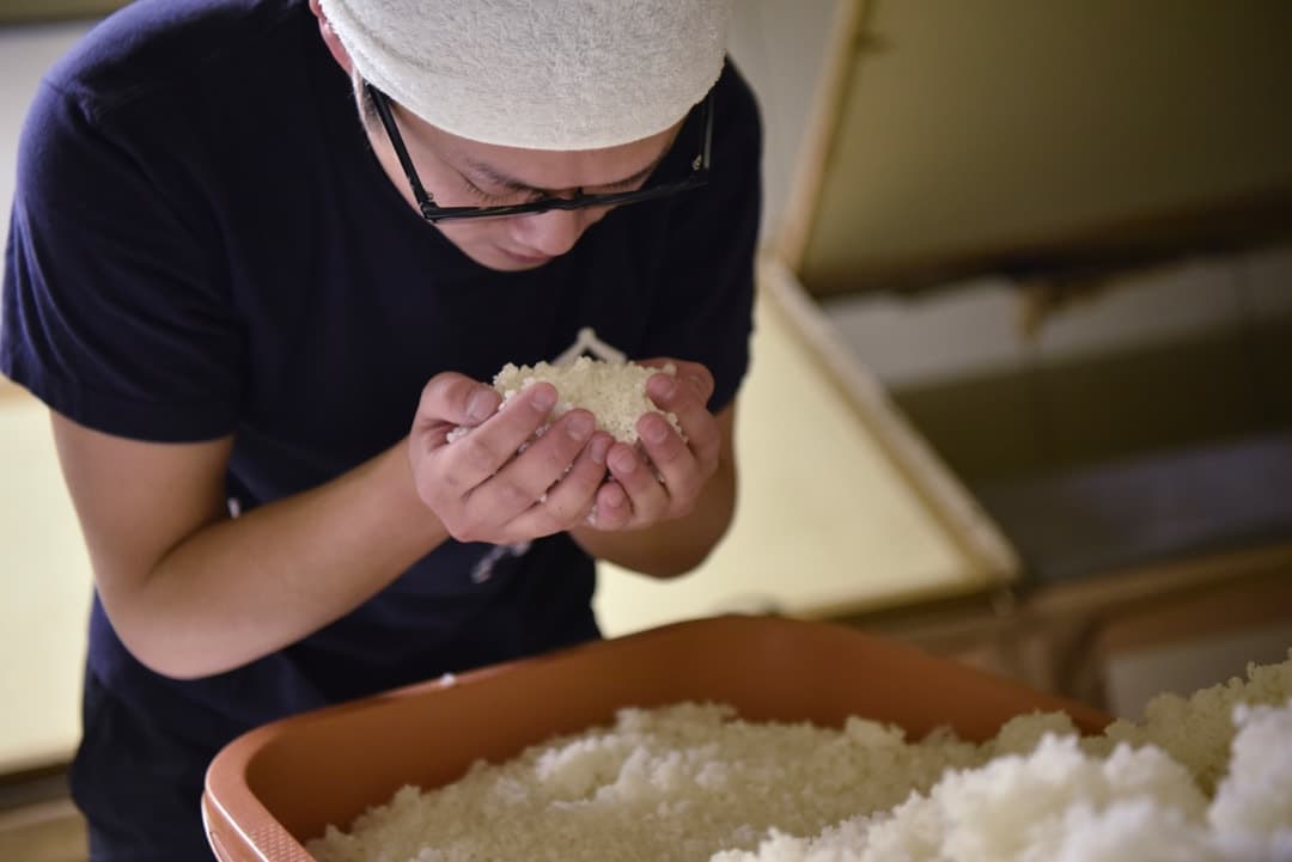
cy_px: 431
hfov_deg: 35.6
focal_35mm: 56
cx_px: 646
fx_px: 2010
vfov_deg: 24.2
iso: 4000
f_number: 2.8
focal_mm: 56
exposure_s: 1/60
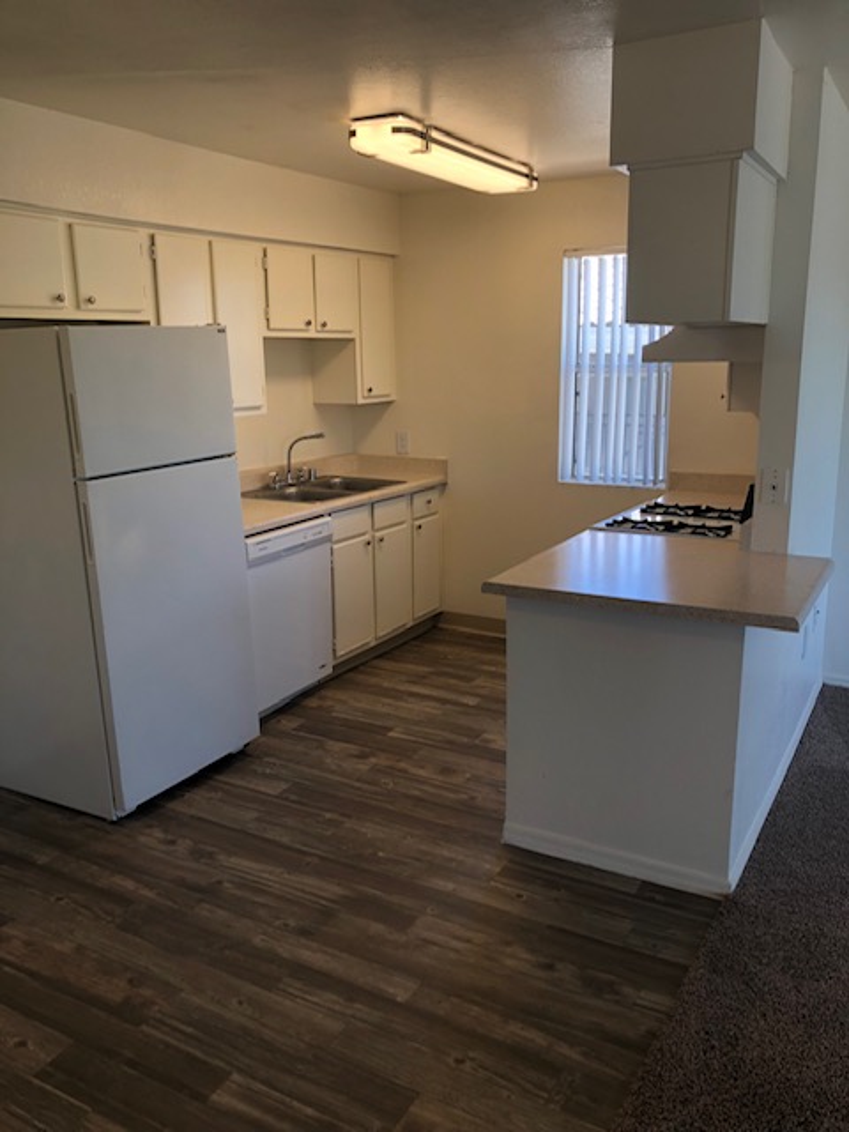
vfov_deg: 63.4
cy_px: 566
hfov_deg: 49.7
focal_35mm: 28
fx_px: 916
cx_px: 424
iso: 50
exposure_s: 1/120
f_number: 1.8
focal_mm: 3.99
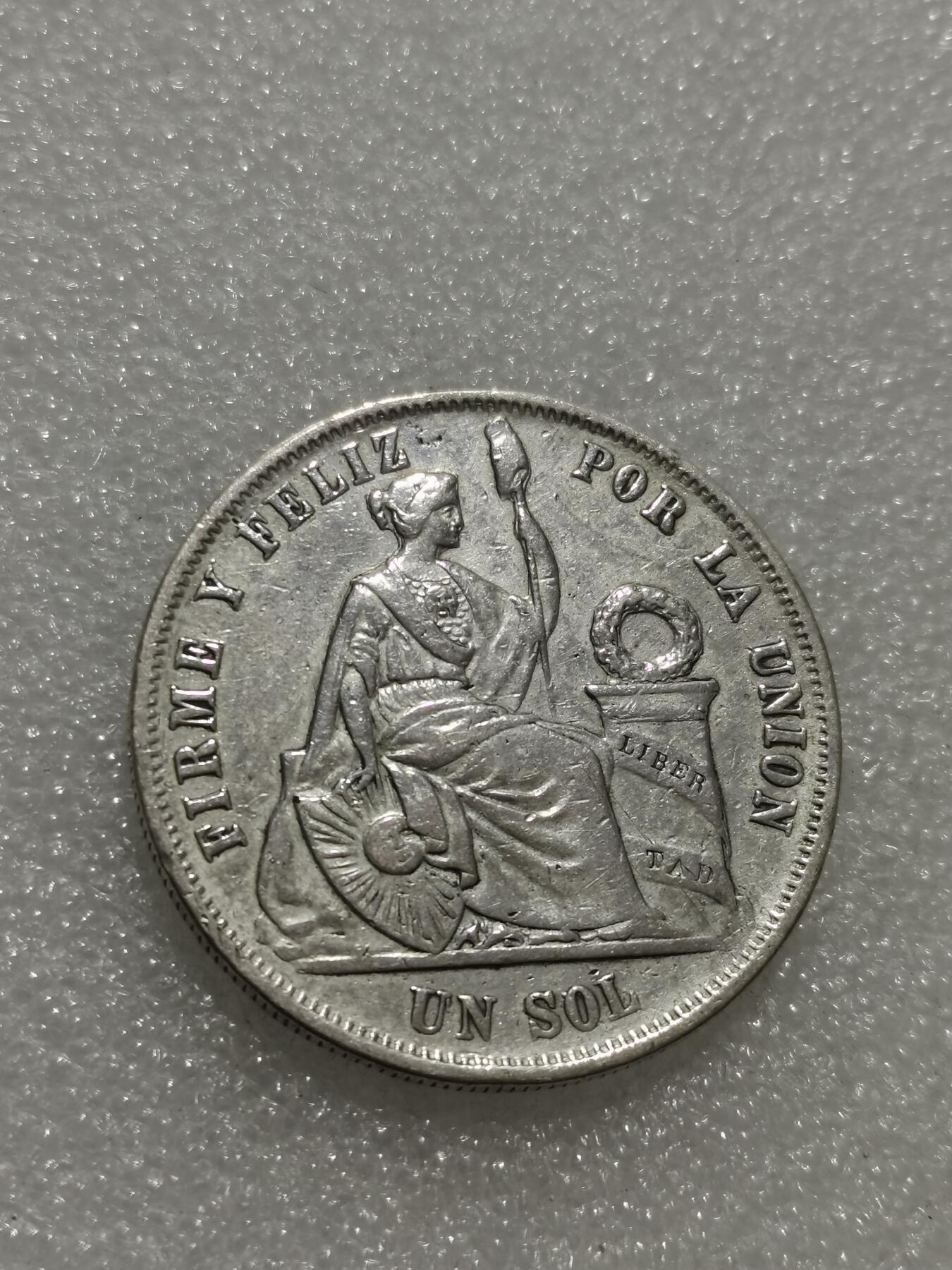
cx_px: 476
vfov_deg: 31.7
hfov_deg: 24.0
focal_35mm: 61
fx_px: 2237
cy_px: 635
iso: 50
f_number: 1.8
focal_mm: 5.58
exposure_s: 1/134
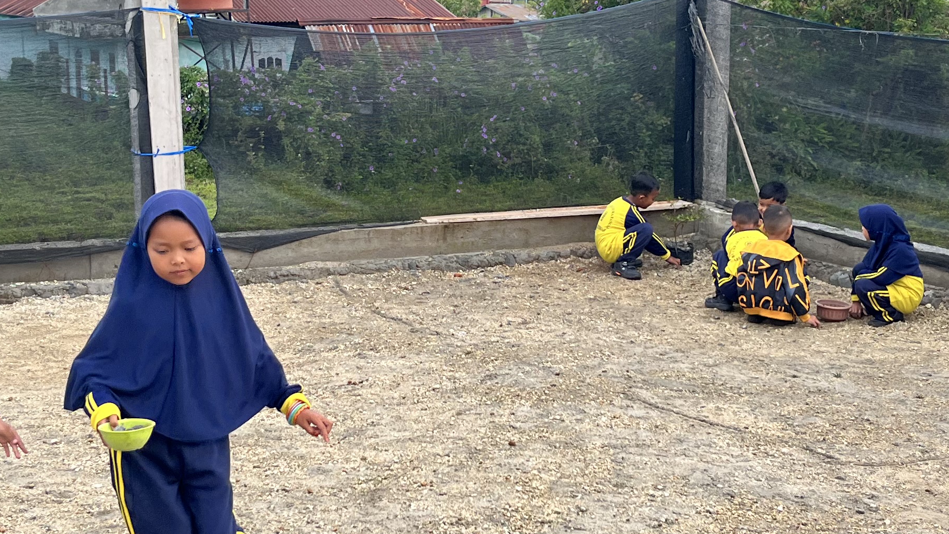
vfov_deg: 19.1
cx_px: 464
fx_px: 1585
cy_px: 252
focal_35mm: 63
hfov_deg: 33.3
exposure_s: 1/550
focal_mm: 5.1
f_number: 1.6
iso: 50
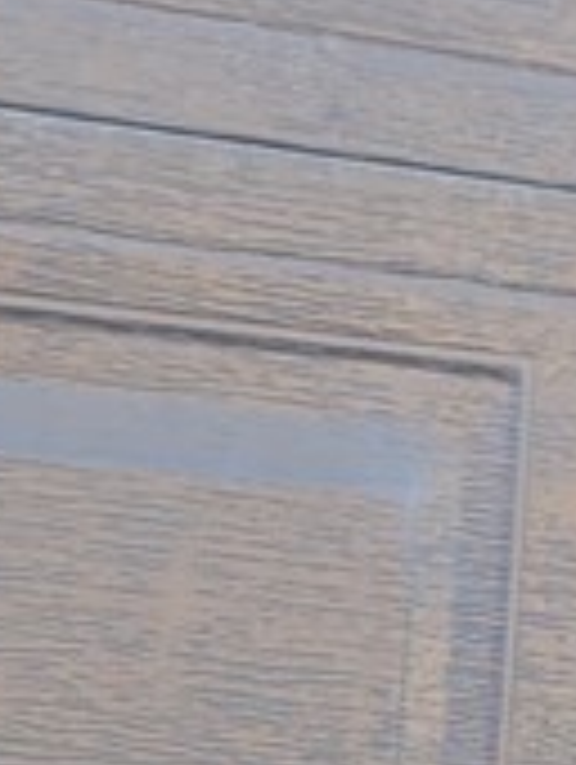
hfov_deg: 5.1
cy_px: 1469
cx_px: 799
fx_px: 6396
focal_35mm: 289
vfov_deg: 6.7
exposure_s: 1/61.2
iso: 41
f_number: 1.85
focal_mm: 6.81
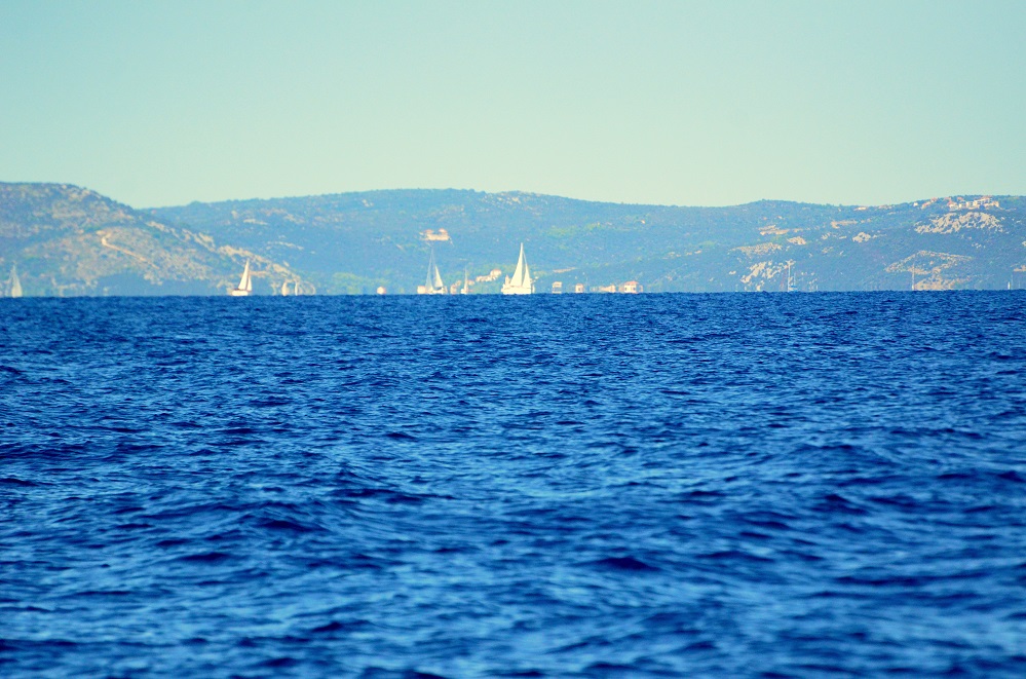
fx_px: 12794
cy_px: 340
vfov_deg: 3.0
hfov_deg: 4.6
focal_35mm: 450
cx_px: 513
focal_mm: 300
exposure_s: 1/8000
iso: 2800
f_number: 5.6
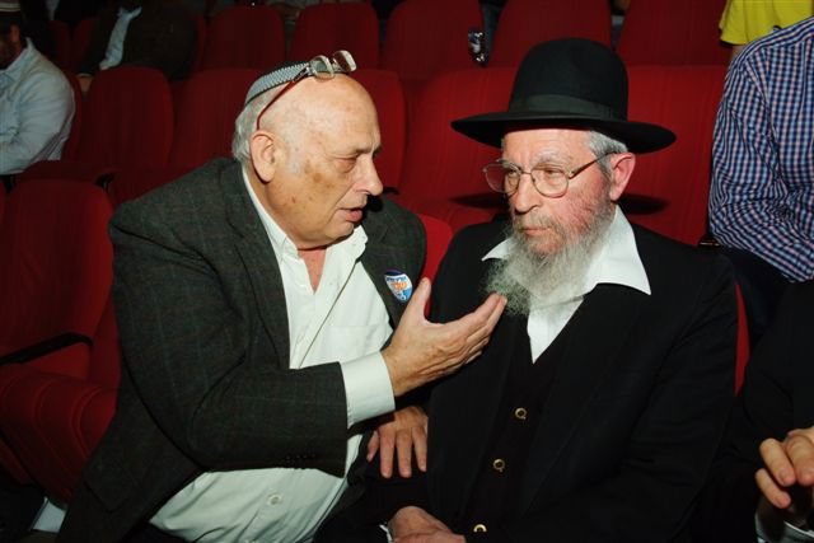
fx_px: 792
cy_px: 272
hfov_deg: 54.4
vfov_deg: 37.9
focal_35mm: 35
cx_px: 407
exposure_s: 1/80
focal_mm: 23
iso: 500
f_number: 6.3
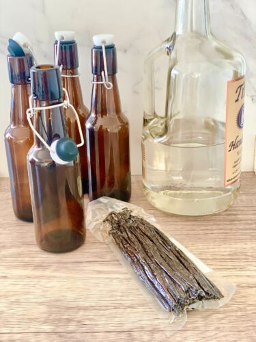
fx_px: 513
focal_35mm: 52
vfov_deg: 36.8
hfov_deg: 28.0
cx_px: 128
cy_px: 171
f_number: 2
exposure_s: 1/88
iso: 250
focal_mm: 6
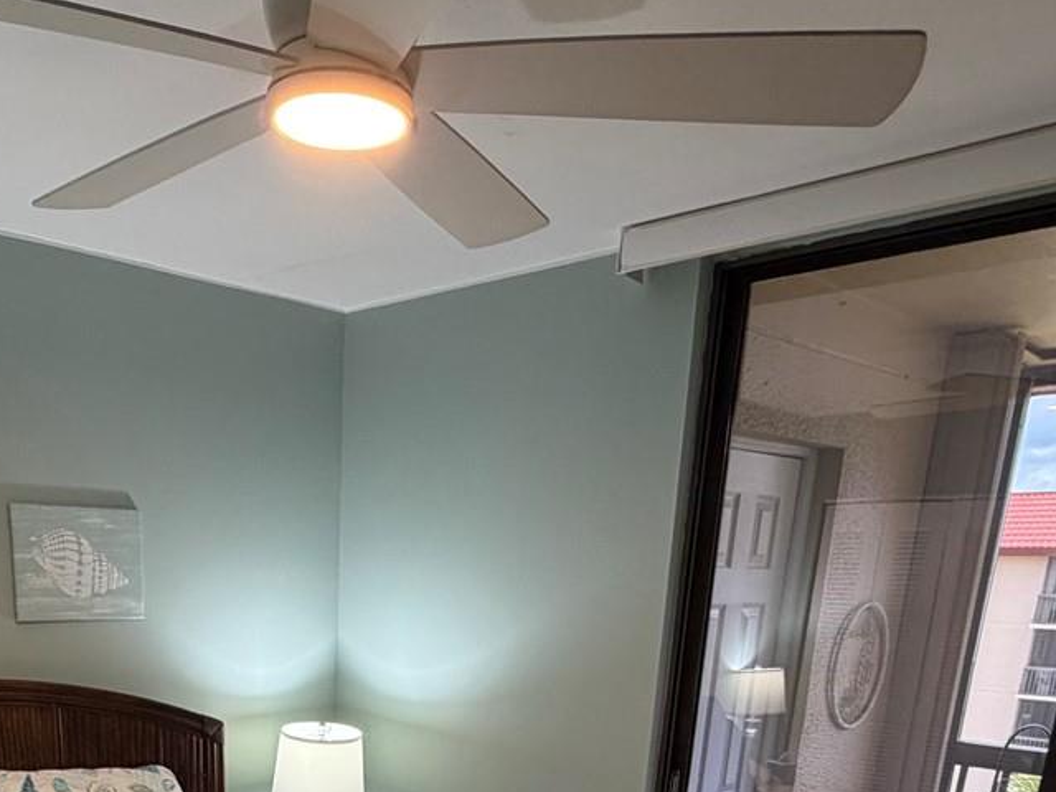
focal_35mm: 35
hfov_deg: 51.2
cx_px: 318
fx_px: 1068
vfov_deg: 34.5
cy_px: 893
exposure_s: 1/120
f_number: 2.2
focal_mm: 2.22
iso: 200
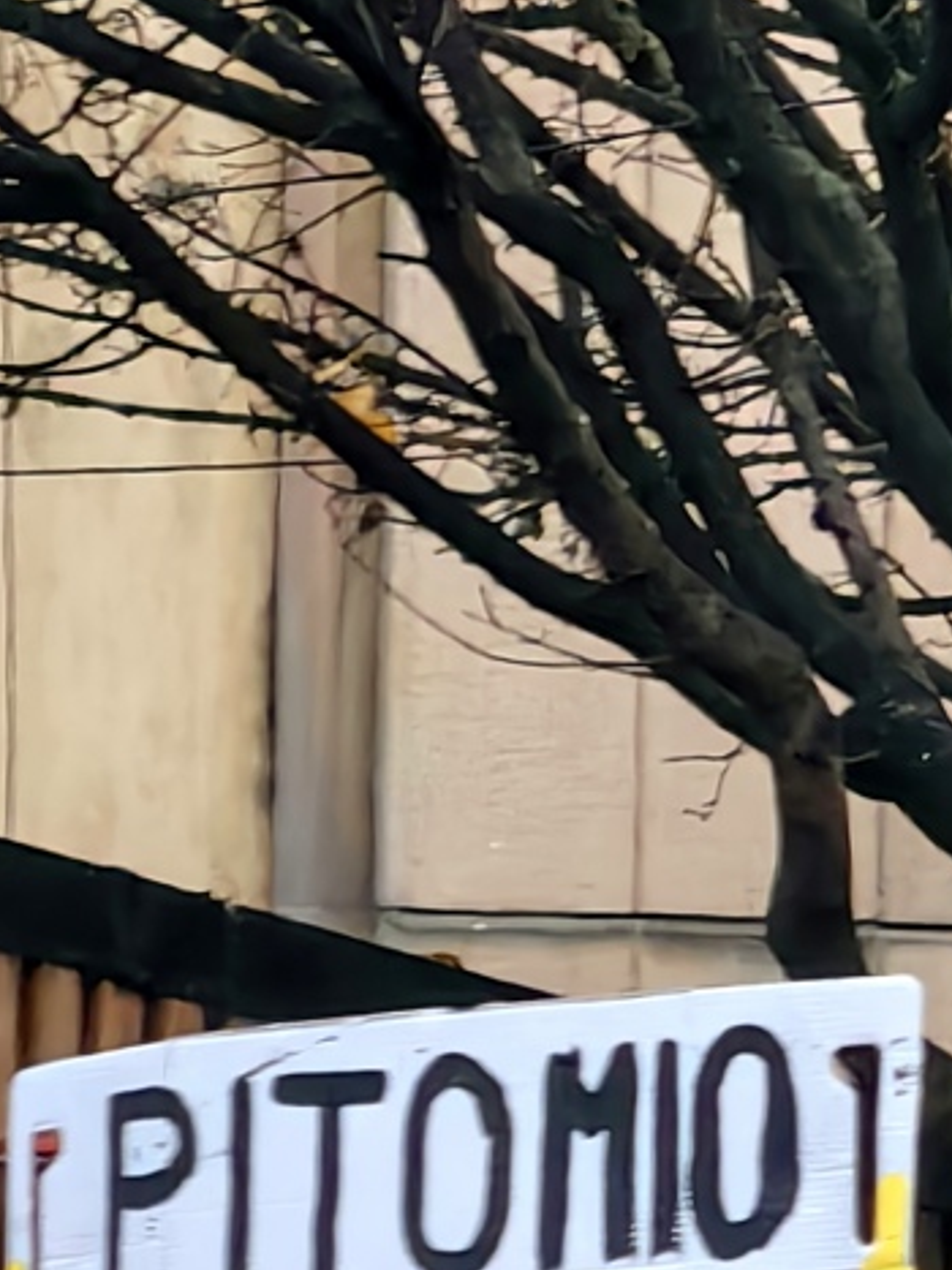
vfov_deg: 2.6
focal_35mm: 767
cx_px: 840
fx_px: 28138
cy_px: 1091
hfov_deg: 1.9
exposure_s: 1/33.3
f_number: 3.5
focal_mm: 16.85
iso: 400
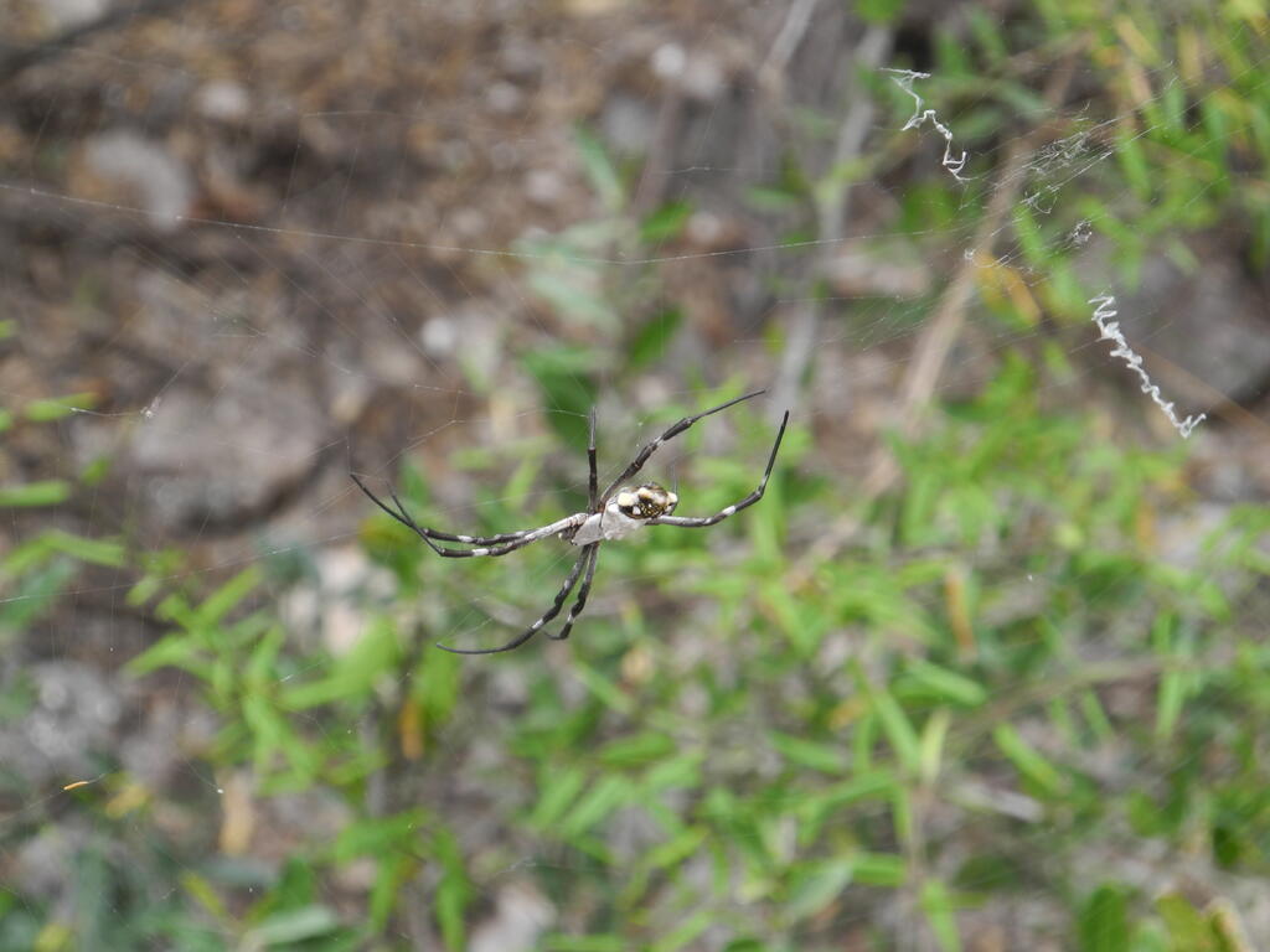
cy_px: 476
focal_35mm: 119
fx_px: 4366
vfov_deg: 12.5
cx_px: 635
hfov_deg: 16.6
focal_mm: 25.4
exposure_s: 1/30
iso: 100
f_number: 4.5
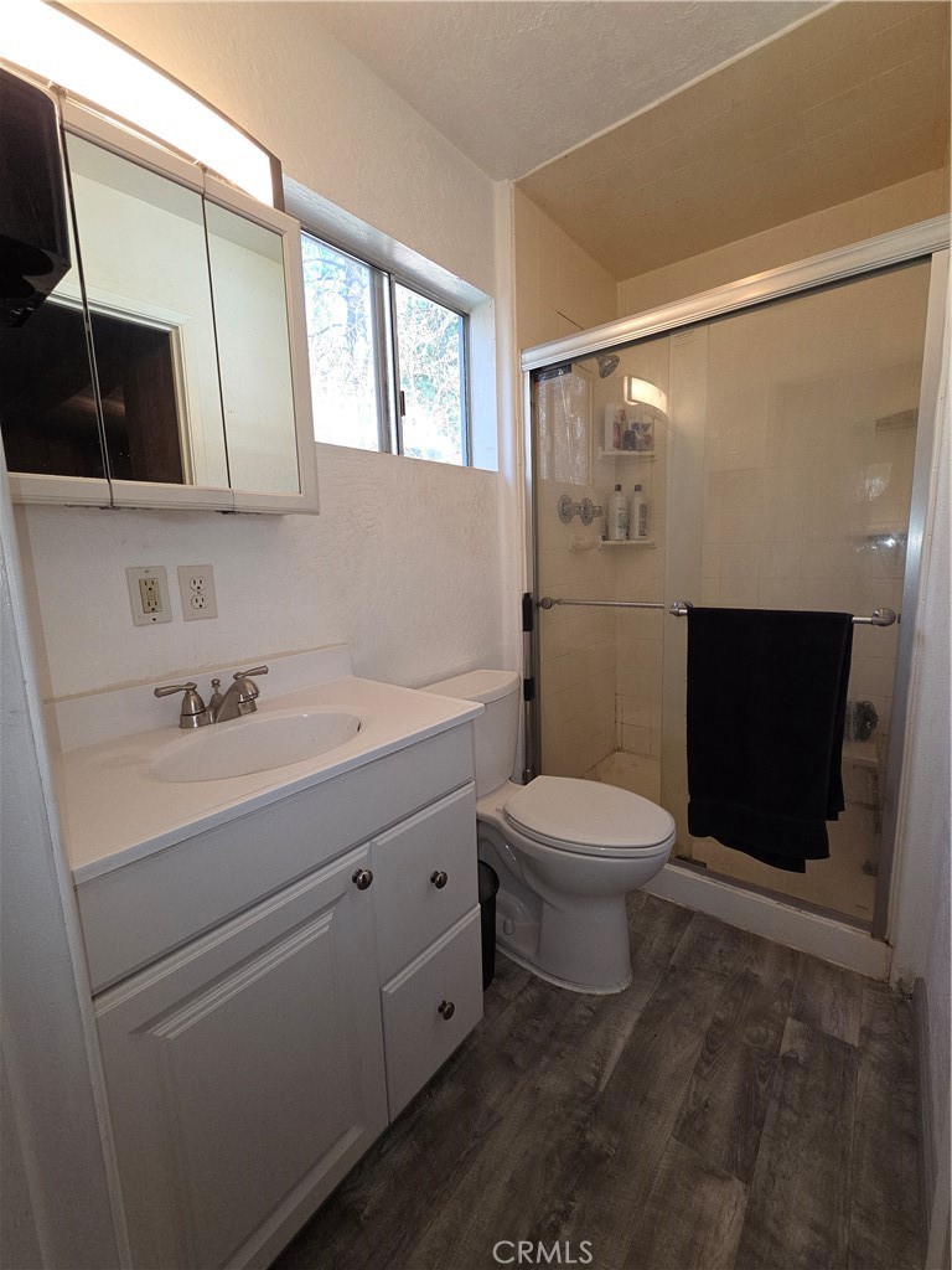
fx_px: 477
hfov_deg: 89.9
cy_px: 635
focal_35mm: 13
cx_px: 476
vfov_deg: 106.2
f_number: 2.2
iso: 80
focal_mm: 2.2
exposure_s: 1/60
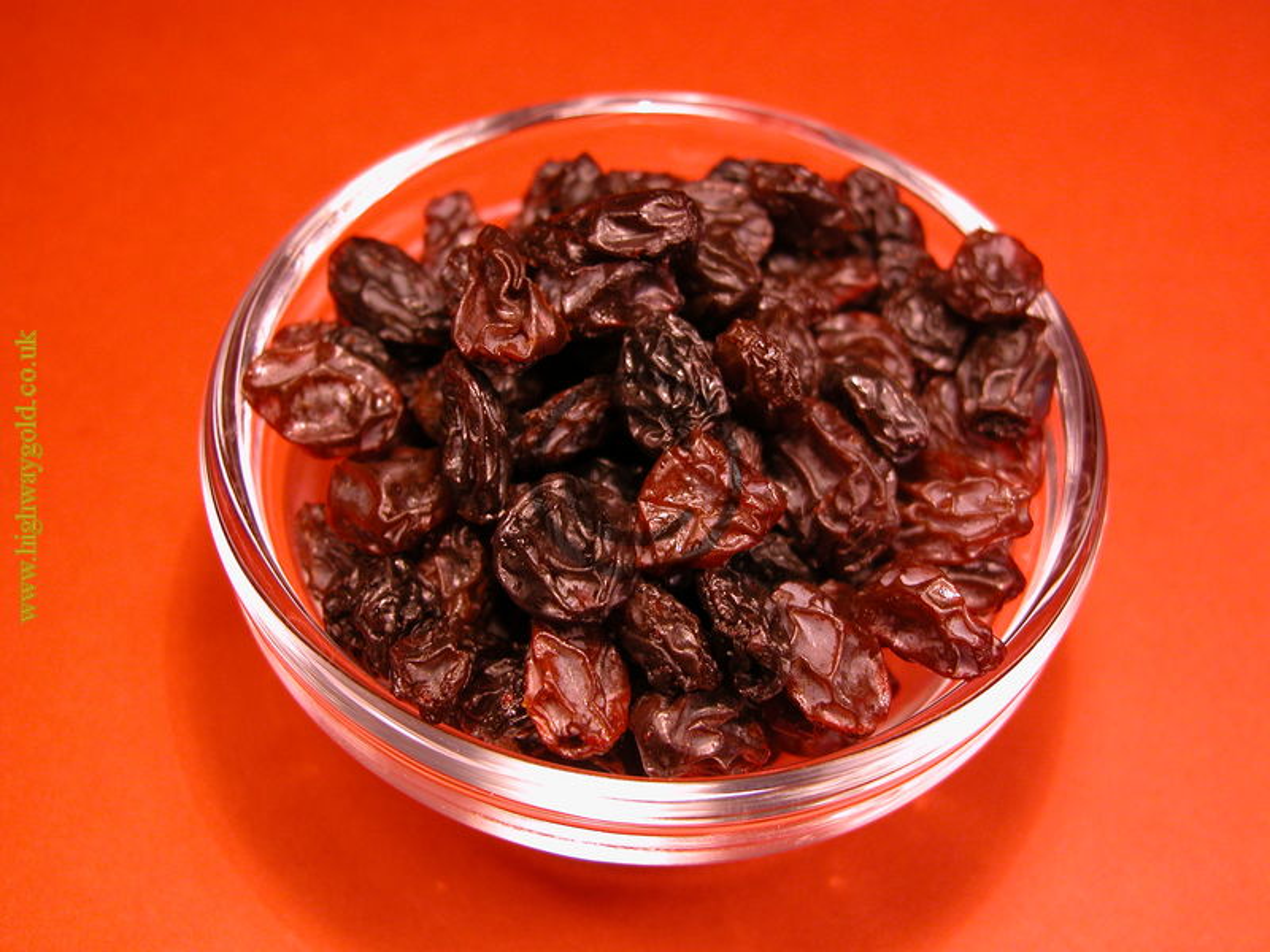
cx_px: 635
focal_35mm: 50
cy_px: 476
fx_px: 1834
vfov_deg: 29.1
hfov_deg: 38.2
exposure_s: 1/51.6
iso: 100
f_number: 3.4
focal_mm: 12.7
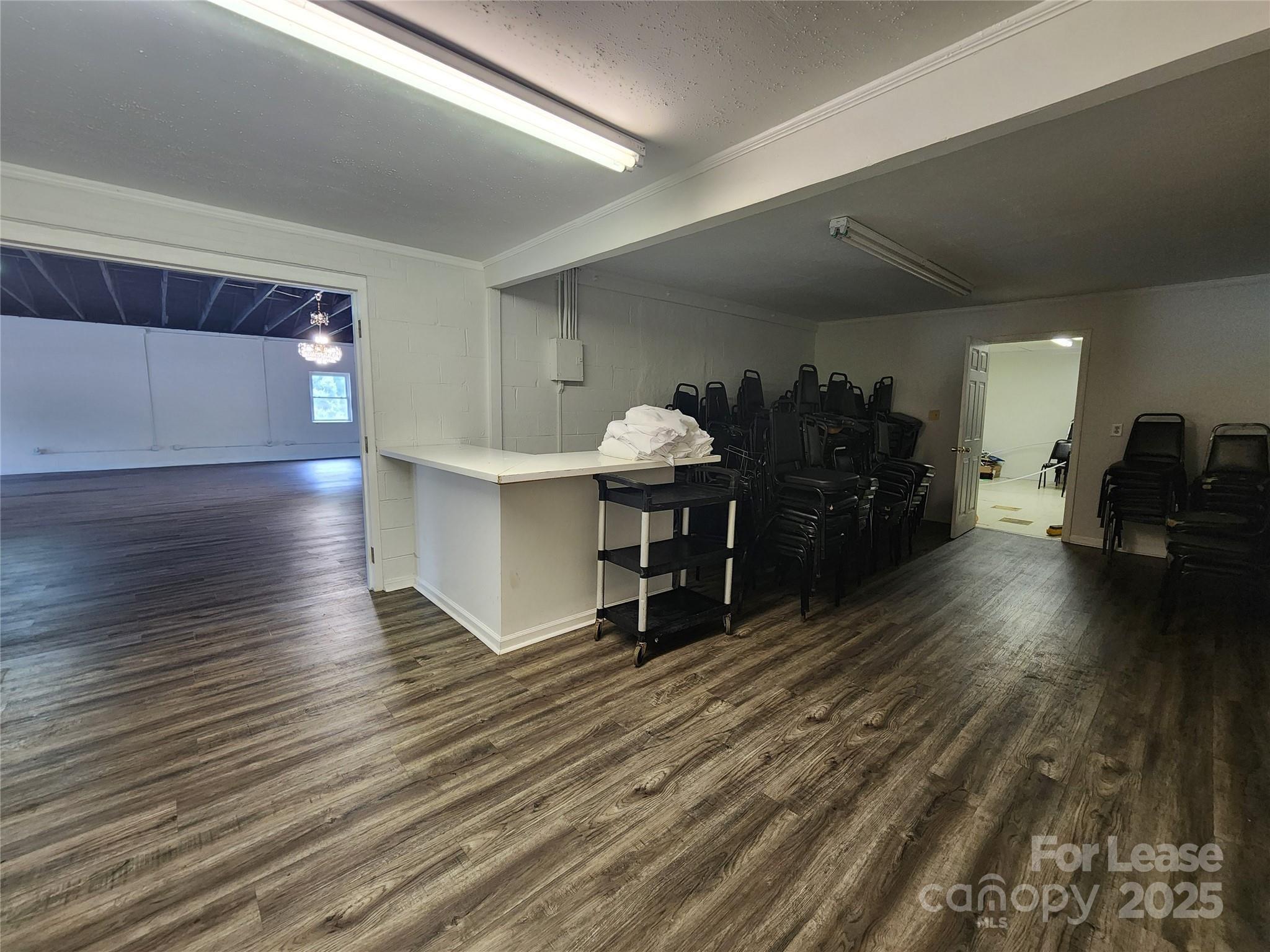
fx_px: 477
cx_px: 635
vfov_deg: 89.9
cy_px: 476
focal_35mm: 13
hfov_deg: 106.2
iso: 320
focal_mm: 2.2
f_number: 2.2
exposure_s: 1/60
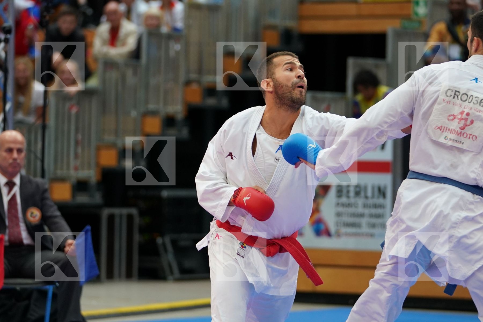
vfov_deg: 6.9
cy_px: 161
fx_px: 2656
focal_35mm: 198
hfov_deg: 10.4
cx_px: 242
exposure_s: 1/1000
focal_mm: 132
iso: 2000
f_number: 2.8
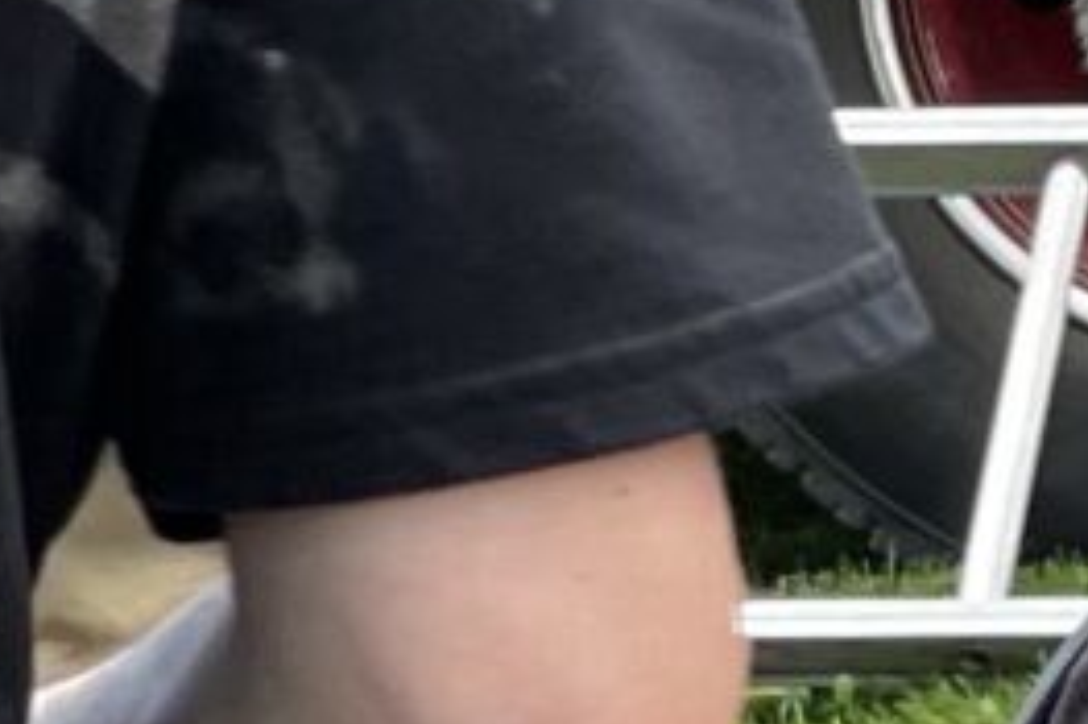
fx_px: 15645
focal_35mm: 518
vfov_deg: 2.6
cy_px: 732
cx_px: 3707
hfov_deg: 3.8
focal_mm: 7.5
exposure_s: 1/121
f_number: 2.2
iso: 40
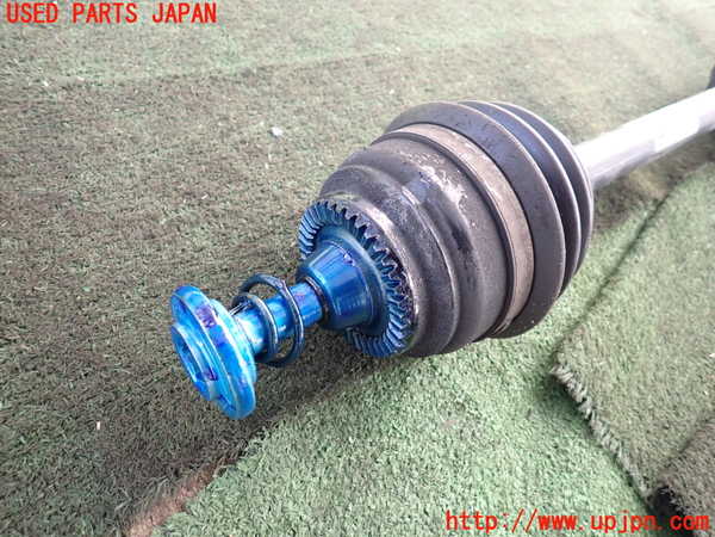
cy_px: 268
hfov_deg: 69.4
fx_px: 516
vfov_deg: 54.9
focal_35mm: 25
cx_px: 358
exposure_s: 1/50
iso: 200
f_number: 2
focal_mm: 4.5
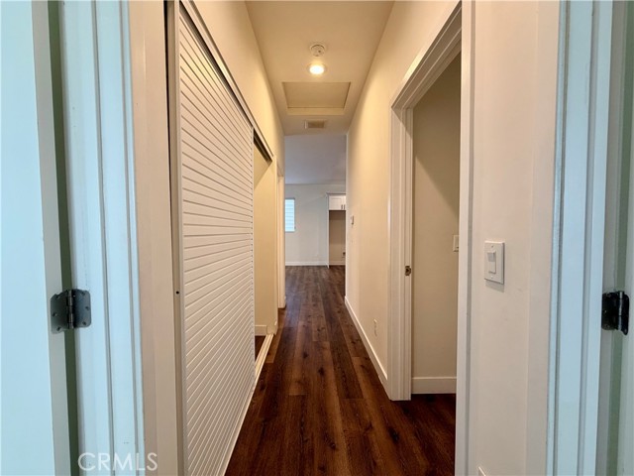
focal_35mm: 14
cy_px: 238
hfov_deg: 102.1
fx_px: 256
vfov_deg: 85.7
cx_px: 317
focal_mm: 2.22
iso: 160
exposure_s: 1/120
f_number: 2.2
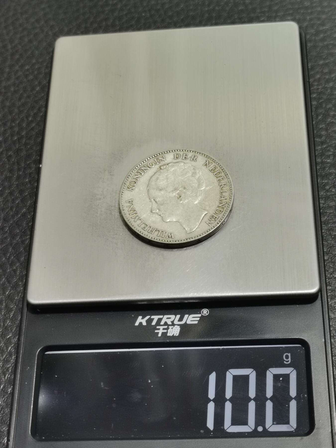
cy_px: 224
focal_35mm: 69
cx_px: 168
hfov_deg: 21.3
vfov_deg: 28.2
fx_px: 893
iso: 100
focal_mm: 5.58
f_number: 1.8
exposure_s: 1/100
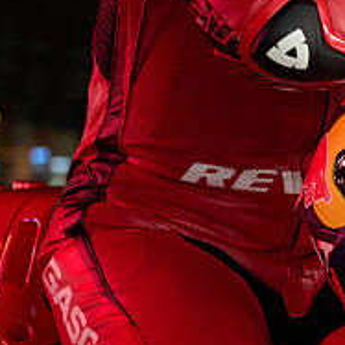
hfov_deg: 8.7
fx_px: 2165
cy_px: 52
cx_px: 622
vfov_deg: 9.1
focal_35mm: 192
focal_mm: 35
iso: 1600
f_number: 2.2
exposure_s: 1/80
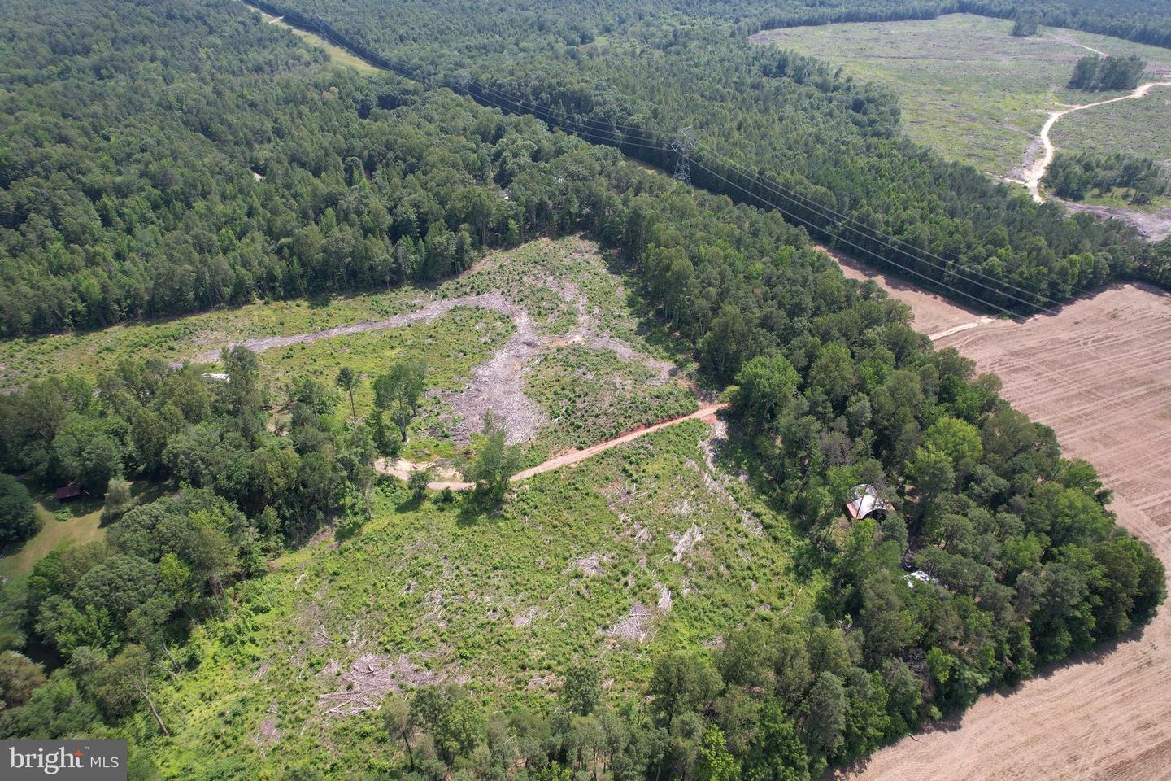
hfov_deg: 78.6
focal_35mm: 22
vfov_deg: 57.2
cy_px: 390
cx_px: 586
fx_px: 716
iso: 100
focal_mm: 8.38
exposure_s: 1/1000
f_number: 2.8
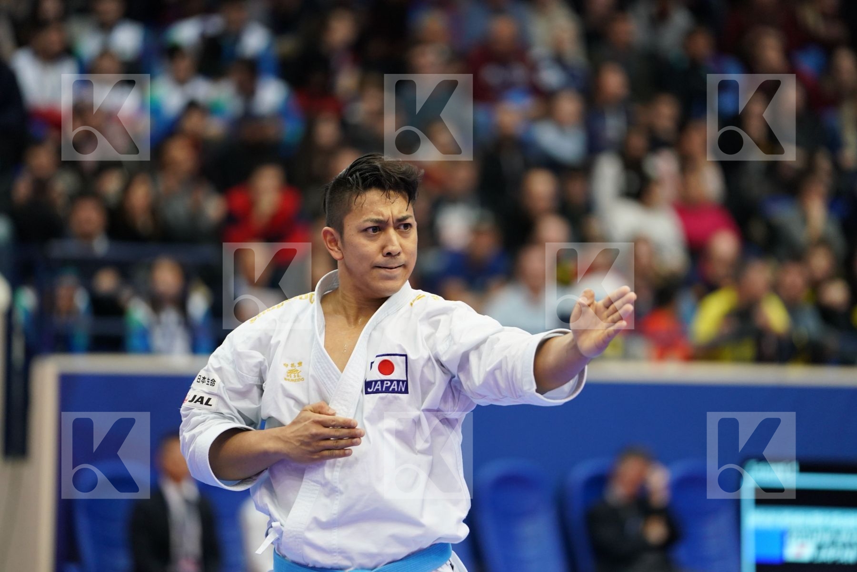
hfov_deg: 10.3
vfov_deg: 6.9
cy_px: 286
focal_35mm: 200
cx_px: 428
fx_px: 4761
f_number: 2.8
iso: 2000
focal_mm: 200
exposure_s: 1/500
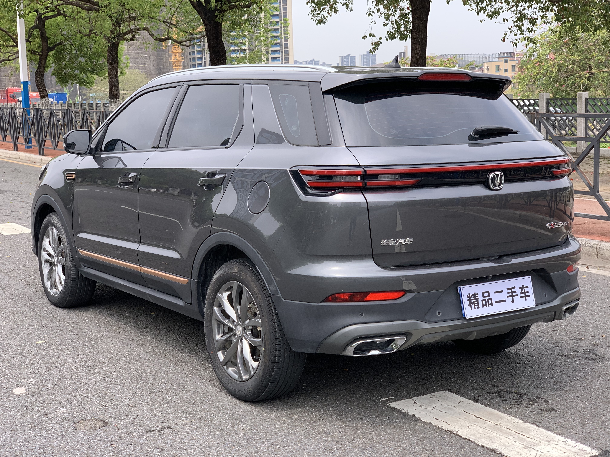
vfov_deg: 28.0
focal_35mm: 52
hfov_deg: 36.8
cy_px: 228
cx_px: 305
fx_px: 916
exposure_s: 1/406
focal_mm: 6
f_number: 2.4
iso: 16
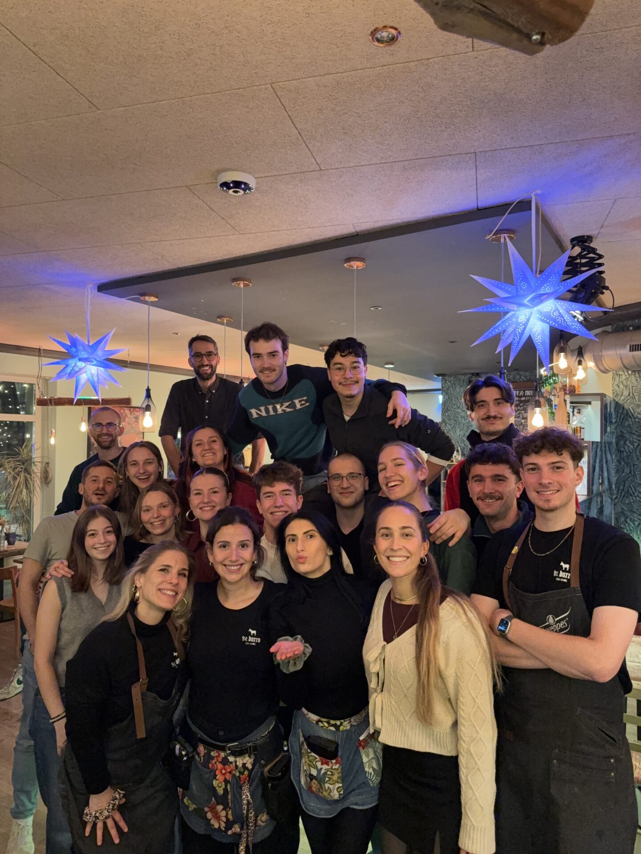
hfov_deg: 56.8
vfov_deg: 71.6
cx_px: 320
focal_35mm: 24
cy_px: 427
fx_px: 593
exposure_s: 1/25
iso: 1250
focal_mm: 6.76
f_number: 1.78
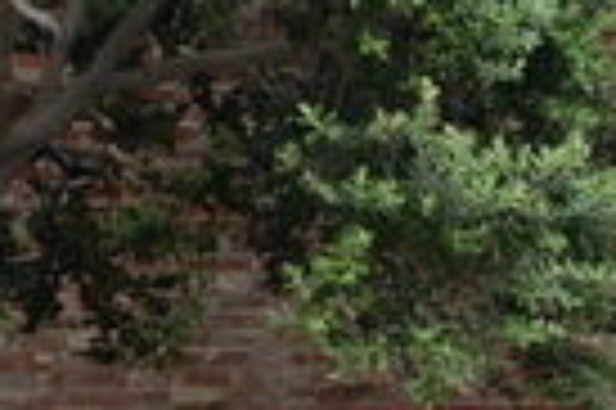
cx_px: 1713
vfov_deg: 7.1
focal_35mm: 186
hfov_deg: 9.3
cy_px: 847
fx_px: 3171
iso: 400
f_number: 10
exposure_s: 1/320
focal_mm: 20.5
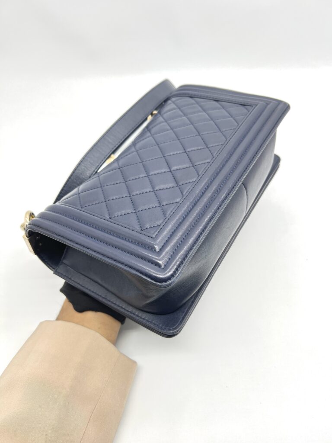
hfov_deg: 53.1
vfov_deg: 67.3
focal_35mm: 26
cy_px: 222
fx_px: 332
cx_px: 166
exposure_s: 1/100
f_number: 1.5
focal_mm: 5.7
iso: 32
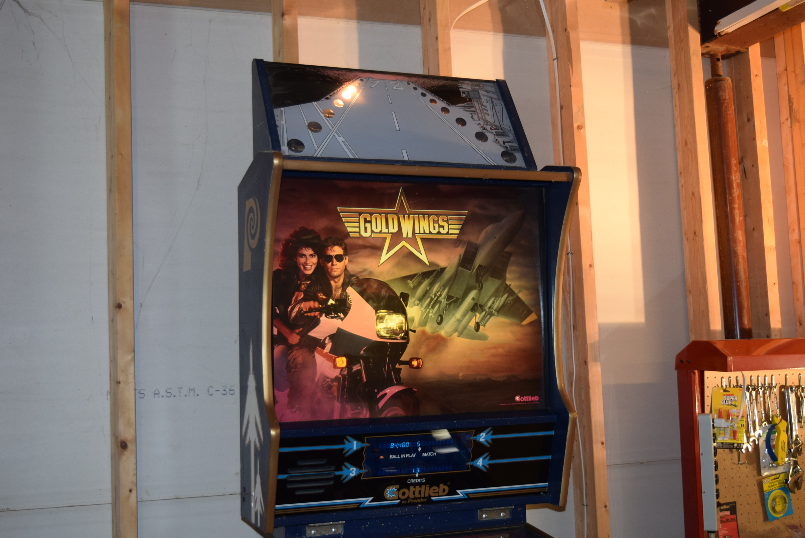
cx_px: 402
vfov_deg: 29.0
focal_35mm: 46
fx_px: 1041
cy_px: 269
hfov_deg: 42.3
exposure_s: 1/60
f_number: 4.2
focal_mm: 31
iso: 800
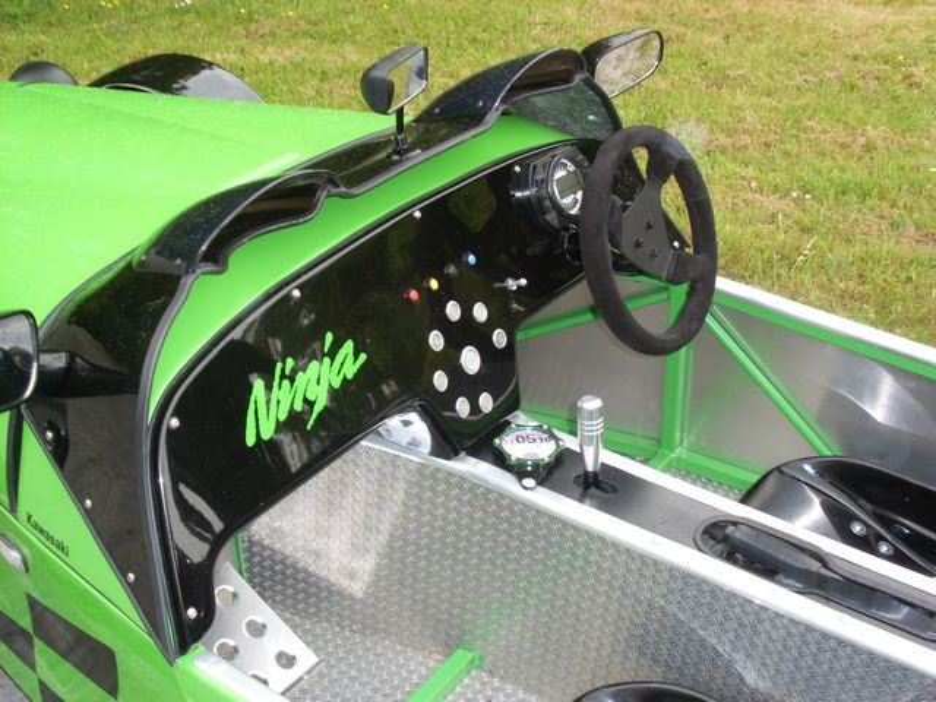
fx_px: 1325
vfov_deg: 29.7
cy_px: 351
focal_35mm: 49
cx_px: 468
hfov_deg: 38.9
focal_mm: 8.1
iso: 100
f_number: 3.5
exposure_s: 1/45
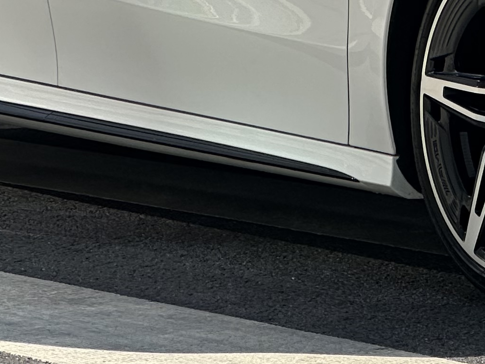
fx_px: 4272
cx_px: 639
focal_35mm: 305
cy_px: -287
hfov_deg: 6.4
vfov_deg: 4.8
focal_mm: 9
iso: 32
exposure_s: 1/544
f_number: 2.8
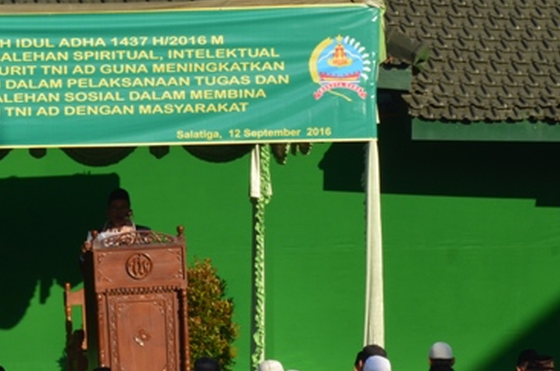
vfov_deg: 4.6
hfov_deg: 7.0
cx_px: 61
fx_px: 4563
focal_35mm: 294
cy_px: 360
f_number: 14
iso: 400
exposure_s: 1/250
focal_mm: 90
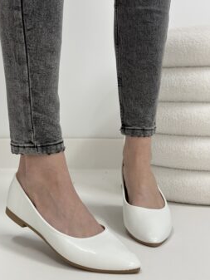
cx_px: 87
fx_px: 461
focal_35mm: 57
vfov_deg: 33.8
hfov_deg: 25.6
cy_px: 140
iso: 125
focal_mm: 6.86
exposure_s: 1/100
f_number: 1.78
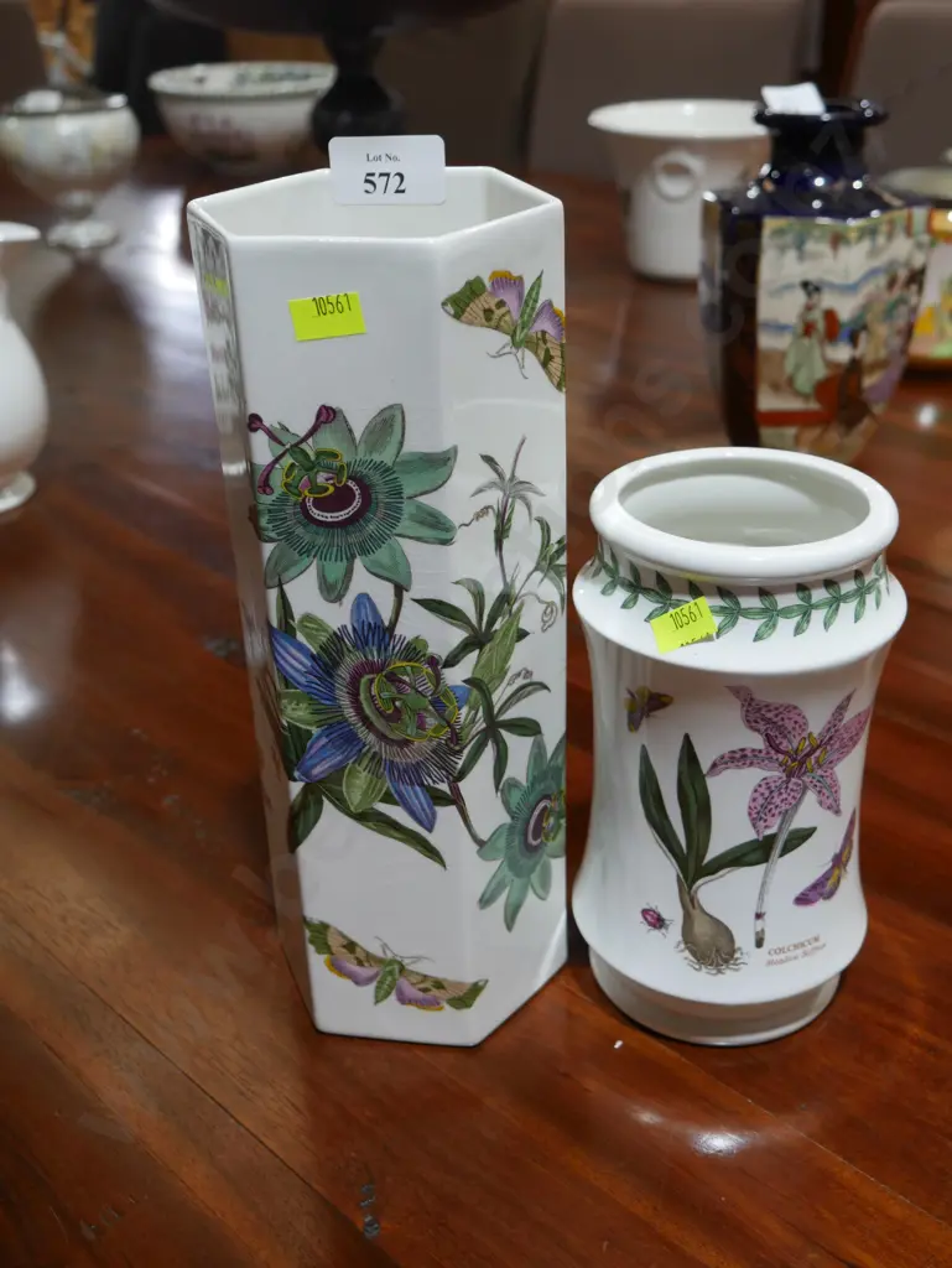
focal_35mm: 38
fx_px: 1392
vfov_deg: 49.0
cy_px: 634
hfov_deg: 37.8
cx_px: 476
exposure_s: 1/60
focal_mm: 19
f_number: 4.1
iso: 320
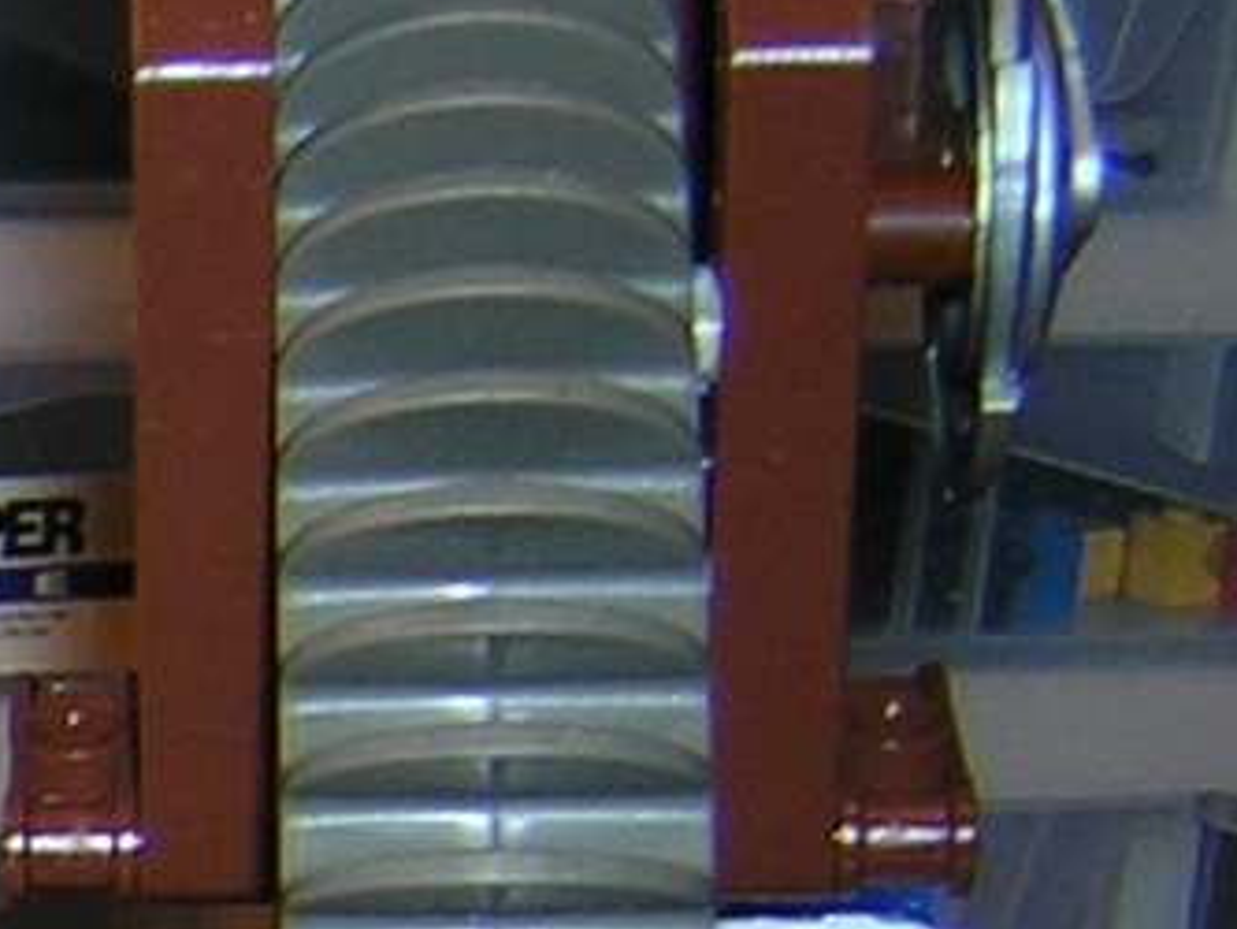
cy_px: 1260
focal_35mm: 173
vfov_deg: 8.4
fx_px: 6184
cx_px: -1408
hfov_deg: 10.3
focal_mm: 4.7
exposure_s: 1/60.1
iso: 100
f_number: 2.6
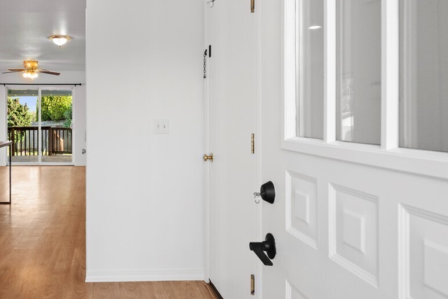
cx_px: 111
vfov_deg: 39.8
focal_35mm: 33
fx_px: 411
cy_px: 119
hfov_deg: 54.5
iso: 200
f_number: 8
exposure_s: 1/15
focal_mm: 15
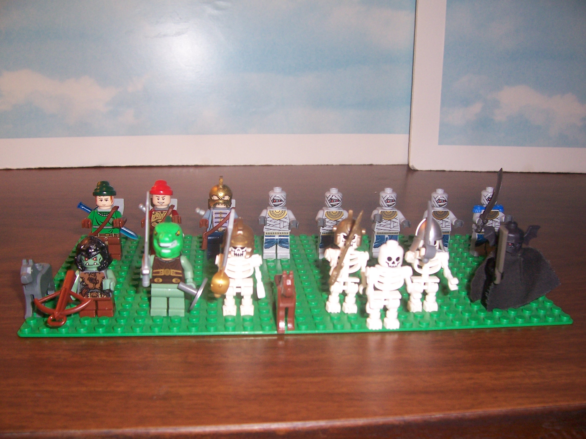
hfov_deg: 54.0
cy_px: 220
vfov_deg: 41.8
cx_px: 293
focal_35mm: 34
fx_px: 576
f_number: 2.7
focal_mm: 5.6
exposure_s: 1/60
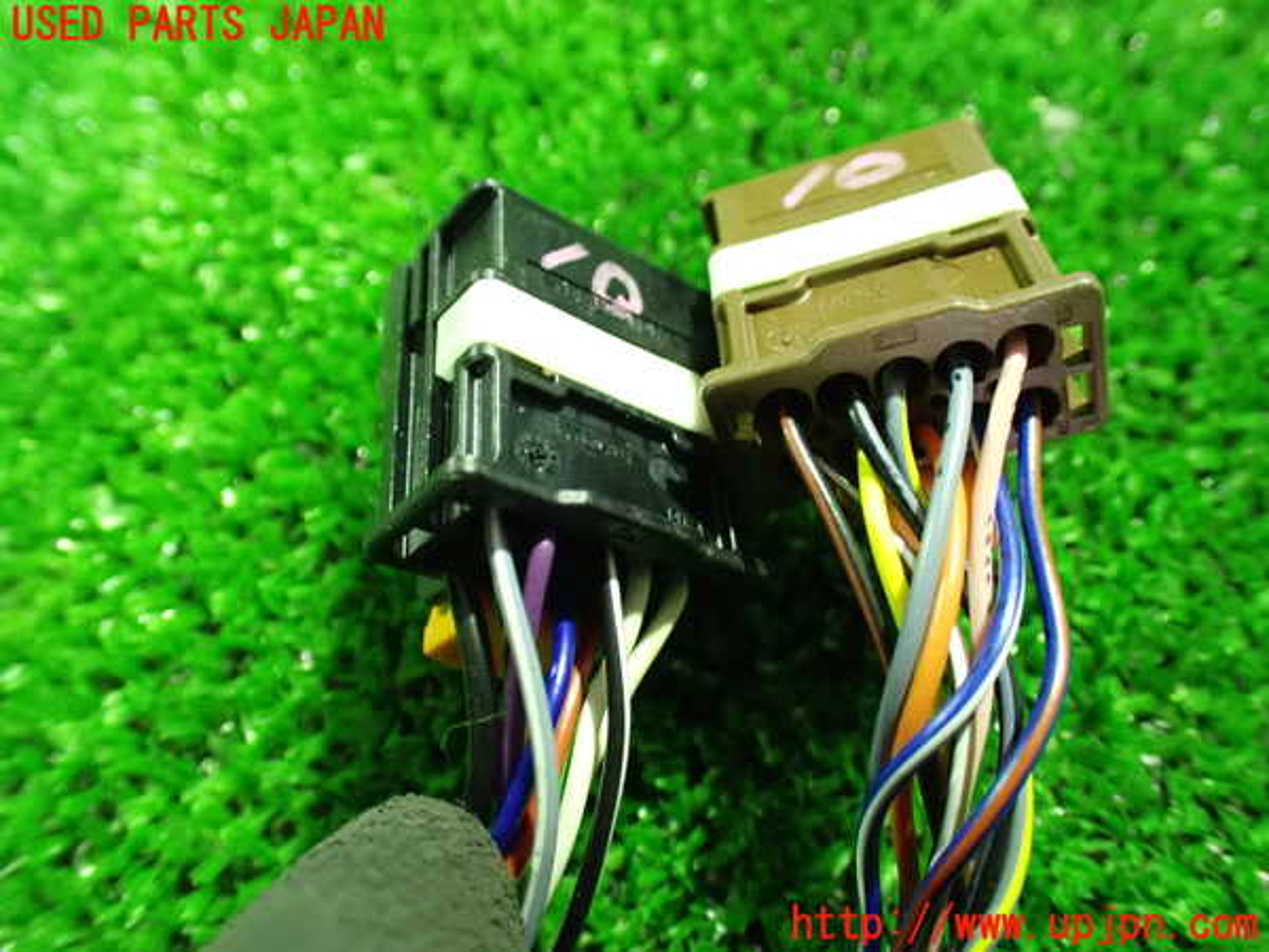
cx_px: 634
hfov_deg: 60.0
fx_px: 1100
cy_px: 476
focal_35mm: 30
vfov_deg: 46.8
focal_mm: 5.4
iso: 1600
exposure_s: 1/30
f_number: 2.3
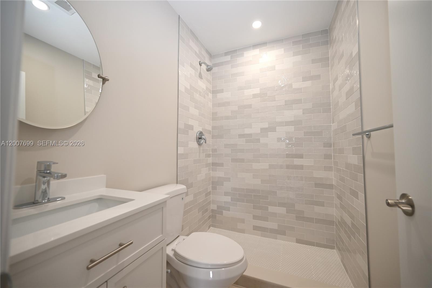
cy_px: 144
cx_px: 216
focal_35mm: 14
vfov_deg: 81.2
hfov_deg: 104.2
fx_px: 168
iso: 280
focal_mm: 14
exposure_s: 1/60
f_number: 4
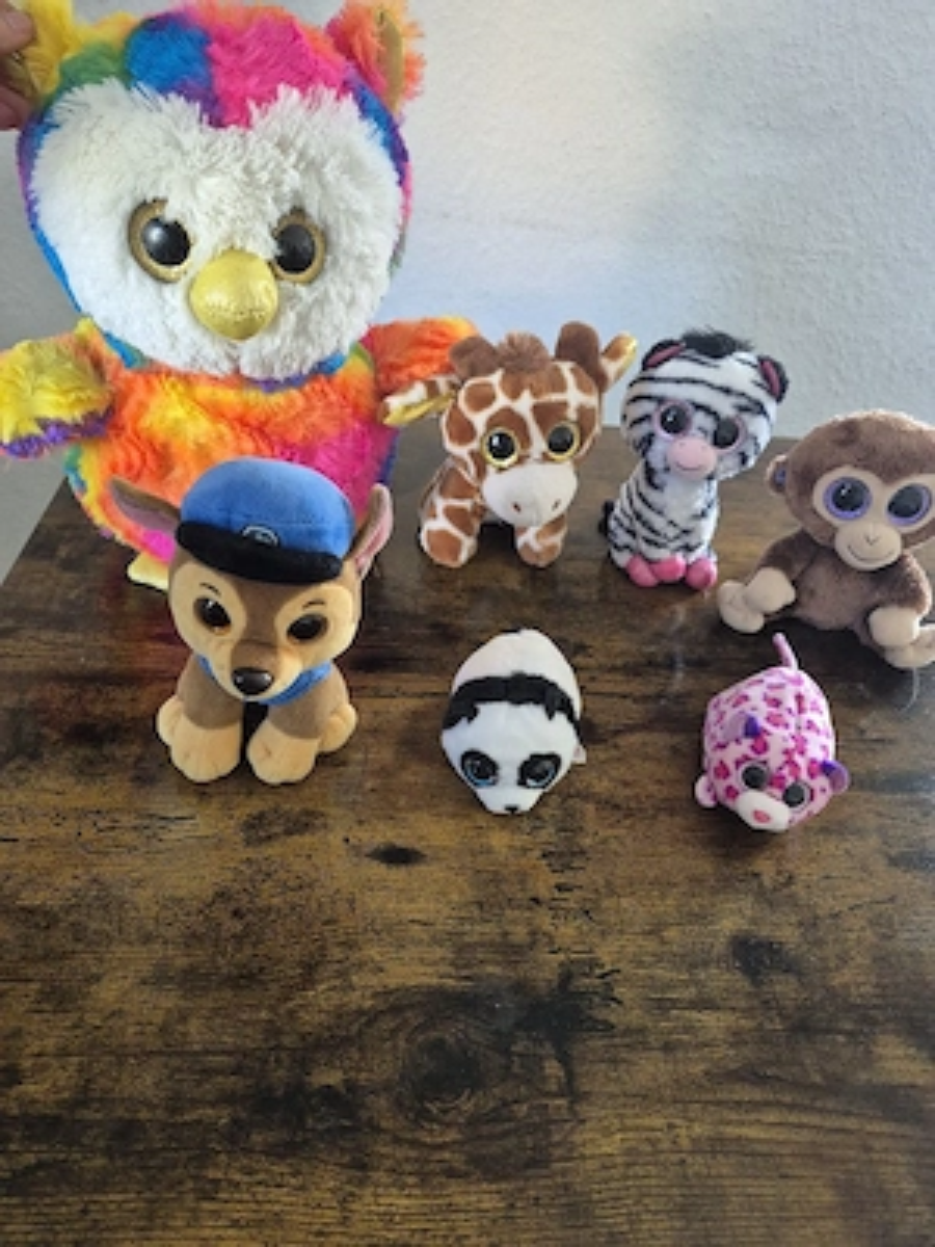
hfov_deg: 58.9
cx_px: 468
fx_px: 828
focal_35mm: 23
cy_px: 624
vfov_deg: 73.9
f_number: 1.8
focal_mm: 5.4
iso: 500
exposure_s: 1/100
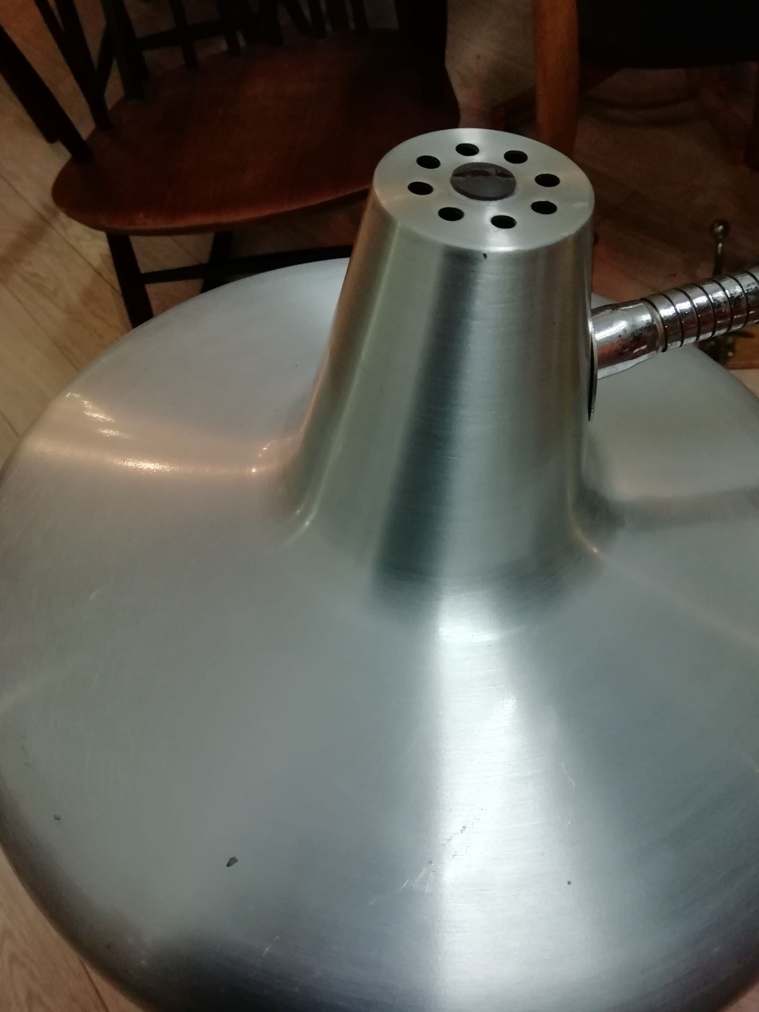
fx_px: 760
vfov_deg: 67.3
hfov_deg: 53.1
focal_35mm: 26
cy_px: 506
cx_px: 380
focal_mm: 3.46
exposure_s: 1/33.3
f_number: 2.2
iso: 200
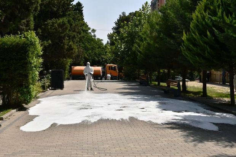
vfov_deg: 29.8
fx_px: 295
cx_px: 118
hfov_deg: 43.6
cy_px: 78
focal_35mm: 45
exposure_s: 1/250
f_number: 11
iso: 100
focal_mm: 30
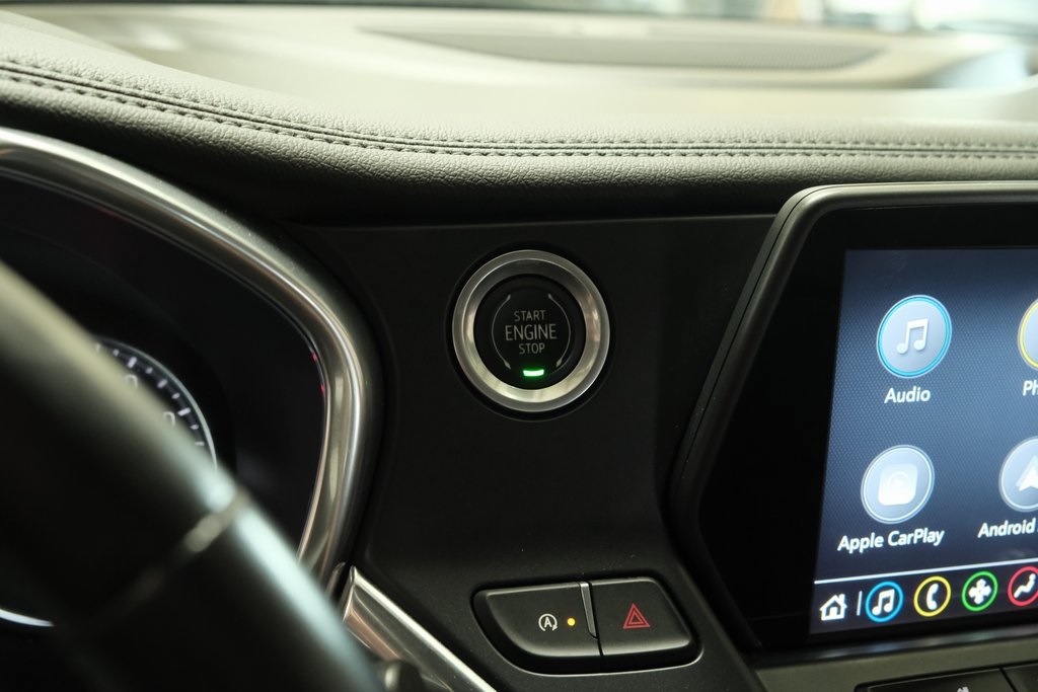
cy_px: 346
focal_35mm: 42
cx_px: 519
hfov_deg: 46.4
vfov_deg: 31.9
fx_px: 1211
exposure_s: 1/50
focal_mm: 27.7
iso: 3200
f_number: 5
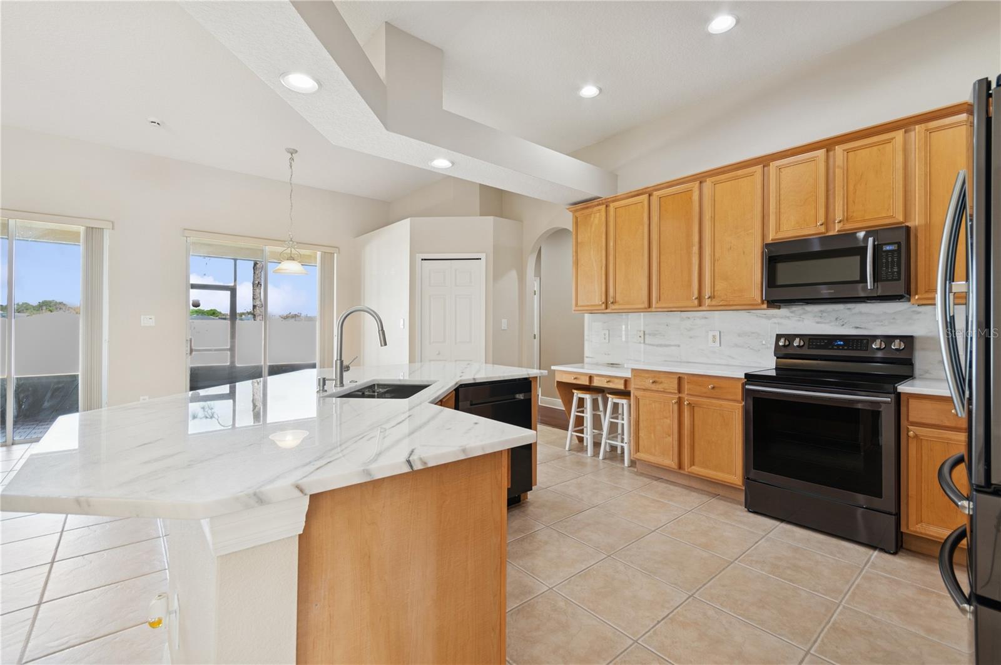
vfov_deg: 77.2
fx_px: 417
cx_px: 500
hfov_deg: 100.4
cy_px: 332
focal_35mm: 15
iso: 100
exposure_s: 1/2
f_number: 9
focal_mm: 10
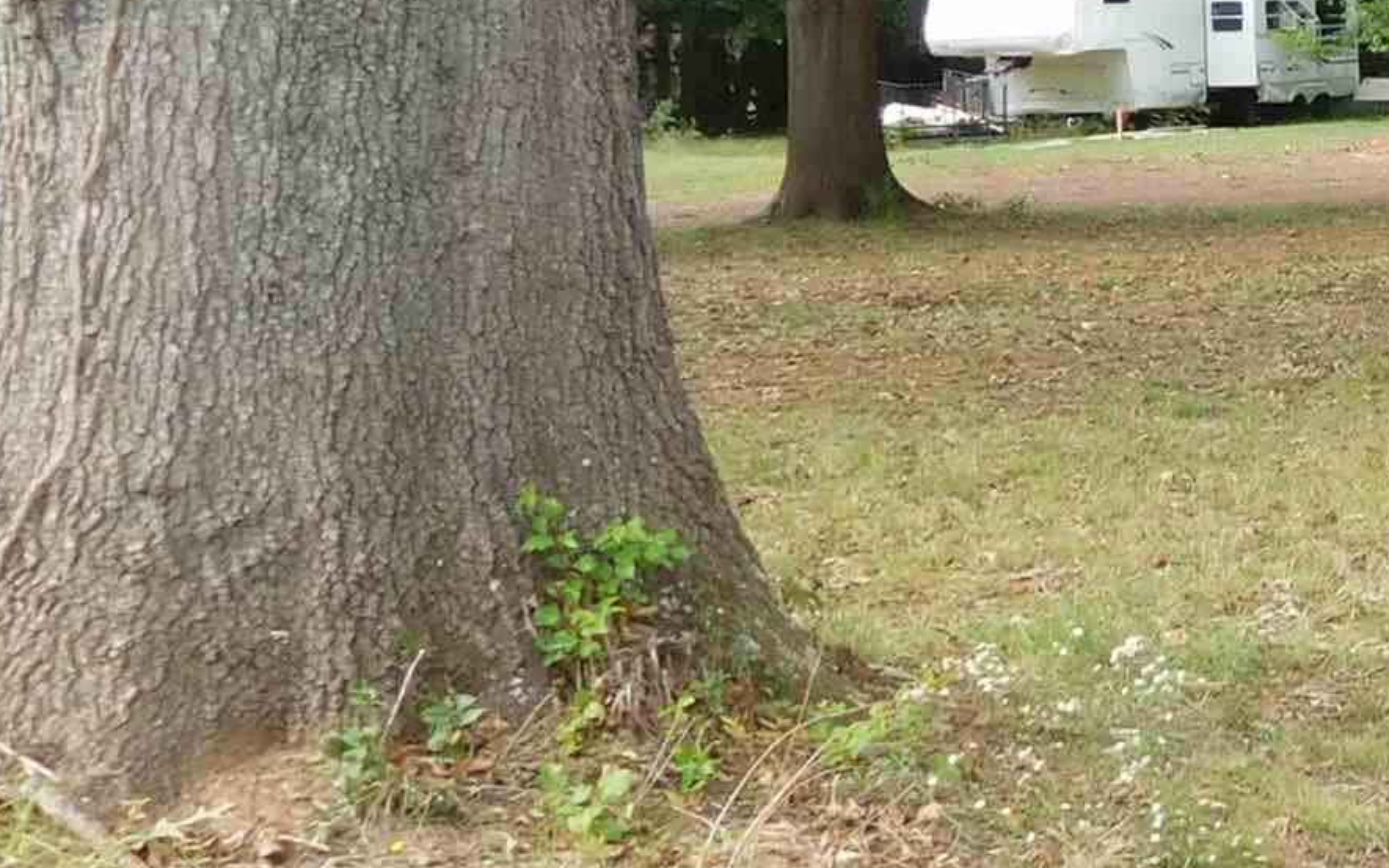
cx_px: 2365
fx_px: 3482
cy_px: -174
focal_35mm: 92
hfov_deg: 18.5
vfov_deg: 13.8
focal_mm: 4.5
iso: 125
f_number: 3.4
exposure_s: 1/125
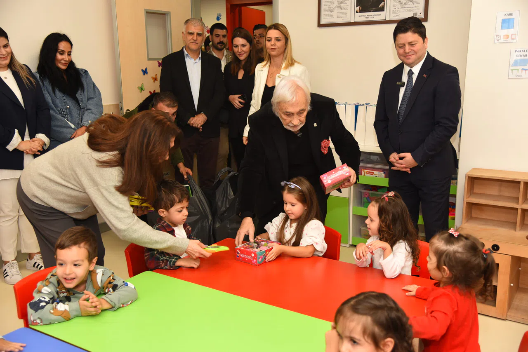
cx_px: 264
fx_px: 557
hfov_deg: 50.7
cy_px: 176
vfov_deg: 35.1
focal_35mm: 38
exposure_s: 1/125
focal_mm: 38
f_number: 4
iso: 400
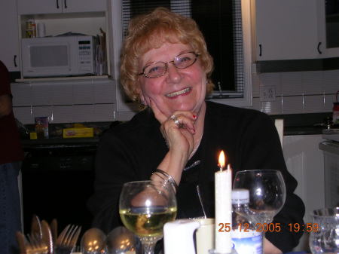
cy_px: 127
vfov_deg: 19.4
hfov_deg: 25.7
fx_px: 744
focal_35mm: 76
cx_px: 170
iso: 76
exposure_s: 1/60.1
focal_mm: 11.5
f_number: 3.9
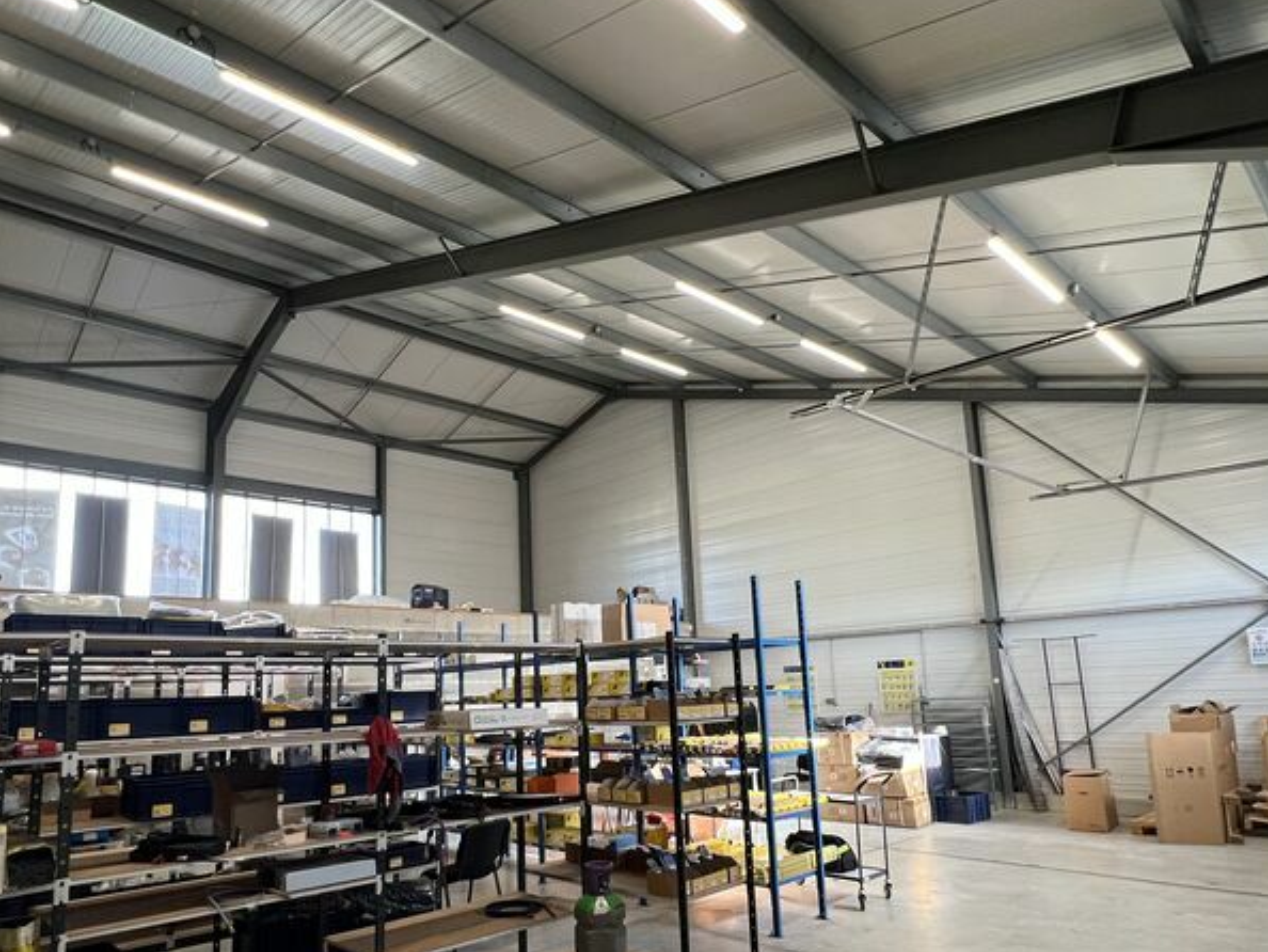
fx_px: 770
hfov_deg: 78.8
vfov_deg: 62.9
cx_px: 578
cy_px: 570
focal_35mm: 21
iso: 125
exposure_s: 1/100
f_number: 1.8
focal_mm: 1.57
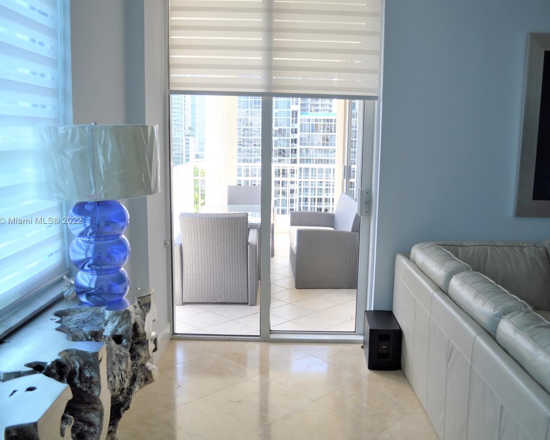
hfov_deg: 57.2
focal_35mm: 31
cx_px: 284
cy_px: 221
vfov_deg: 47.1
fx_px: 505
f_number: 3.5
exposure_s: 1/80
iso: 100
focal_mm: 18
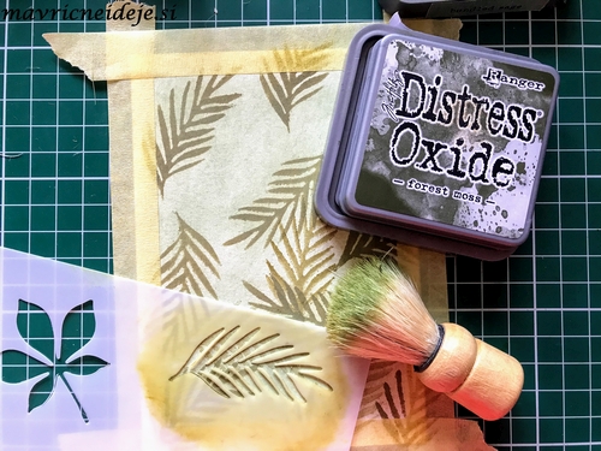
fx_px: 486
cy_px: 226
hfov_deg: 63.4
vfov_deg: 49.7
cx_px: 300
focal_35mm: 28
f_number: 1.8
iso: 25
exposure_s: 1/33
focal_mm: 3.99
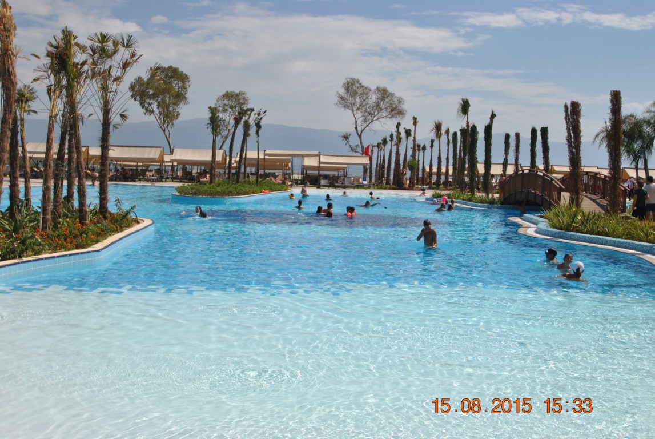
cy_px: 220
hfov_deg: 53.1
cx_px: 328
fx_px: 656
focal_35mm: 36
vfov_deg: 37.0
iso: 100
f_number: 10
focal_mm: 24
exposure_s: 1/400
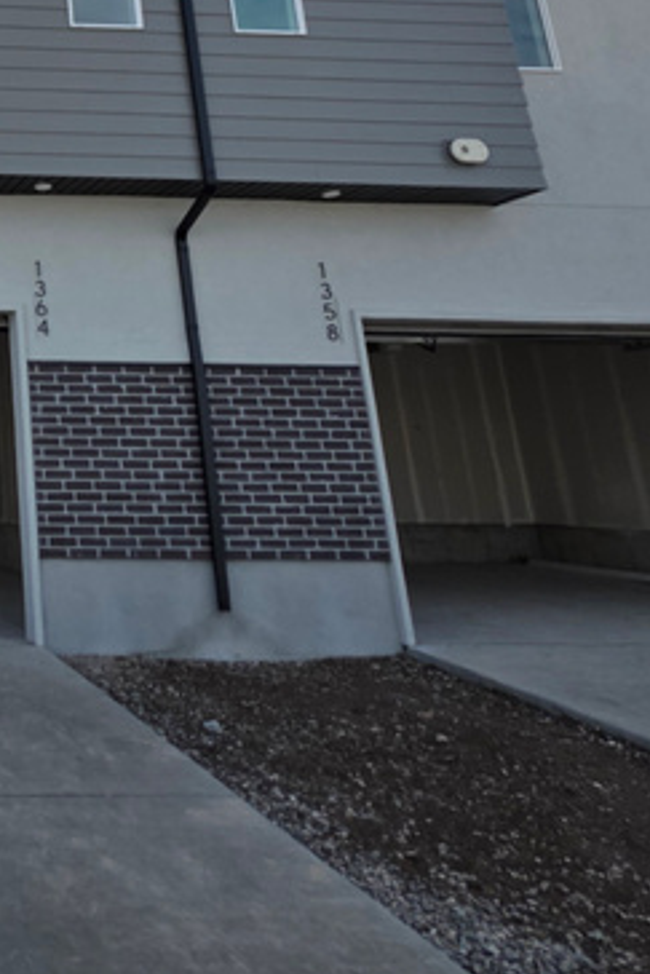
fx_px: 1028
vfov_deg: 46.1
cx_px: -225
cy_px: 110
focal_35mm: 38
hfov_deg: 28.1
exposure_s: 1/2283
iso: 40
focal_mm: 2.2
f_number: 1.9
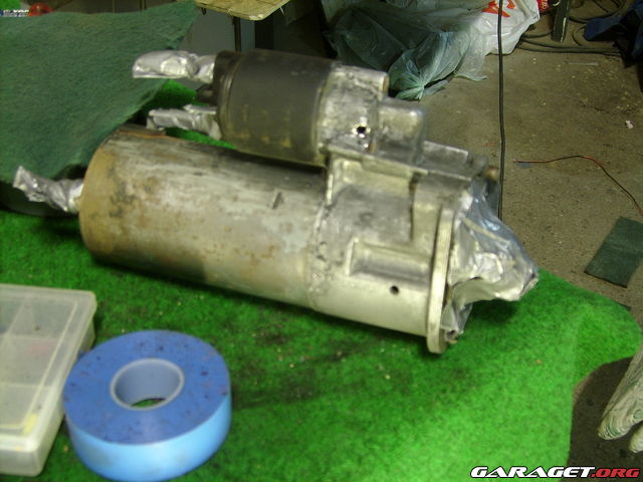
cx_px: 322
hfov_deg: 34.9
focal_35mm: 55
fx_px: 1022
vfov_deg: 26.6
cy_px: 241
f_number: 3.4
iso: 100
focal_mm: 9.16
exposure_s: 1
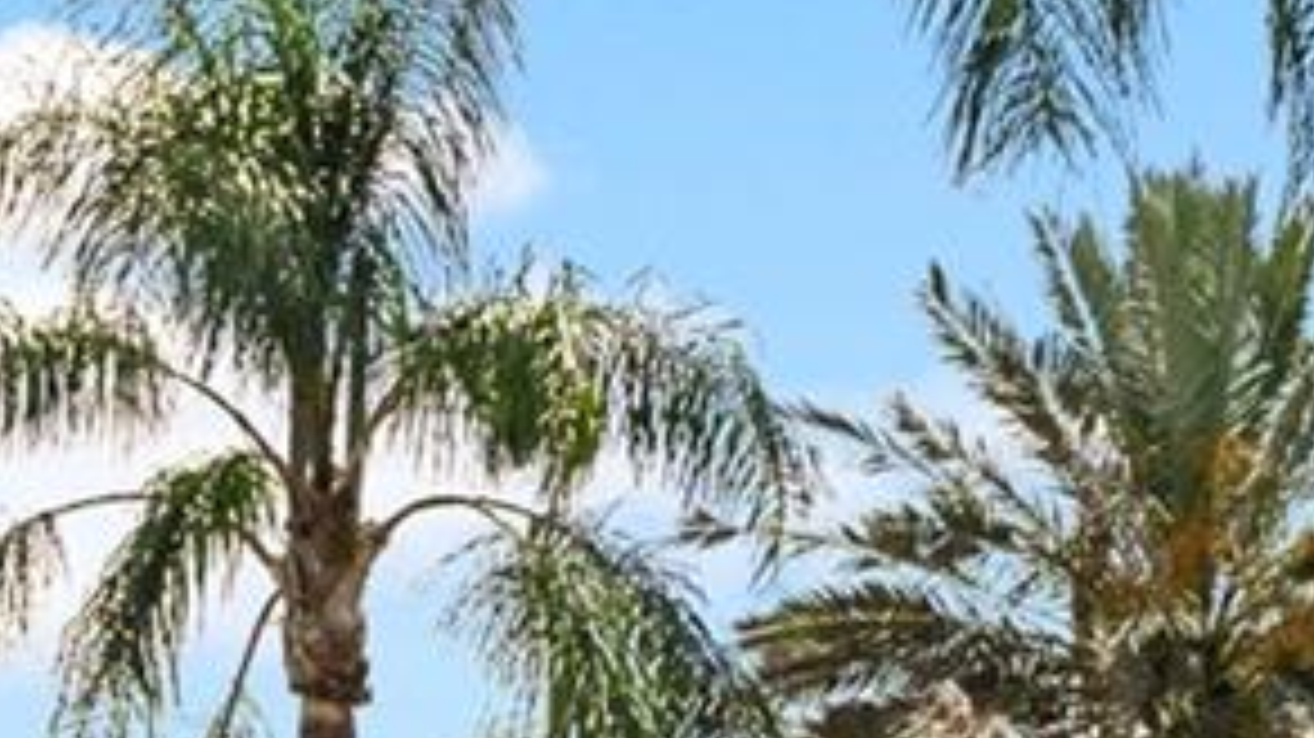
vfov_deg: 4.6
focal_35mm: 257
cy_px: 2041
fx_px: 8951
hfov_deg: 8.3
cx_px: 1647
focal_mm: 35
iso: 50
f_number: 9
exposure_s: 1/30
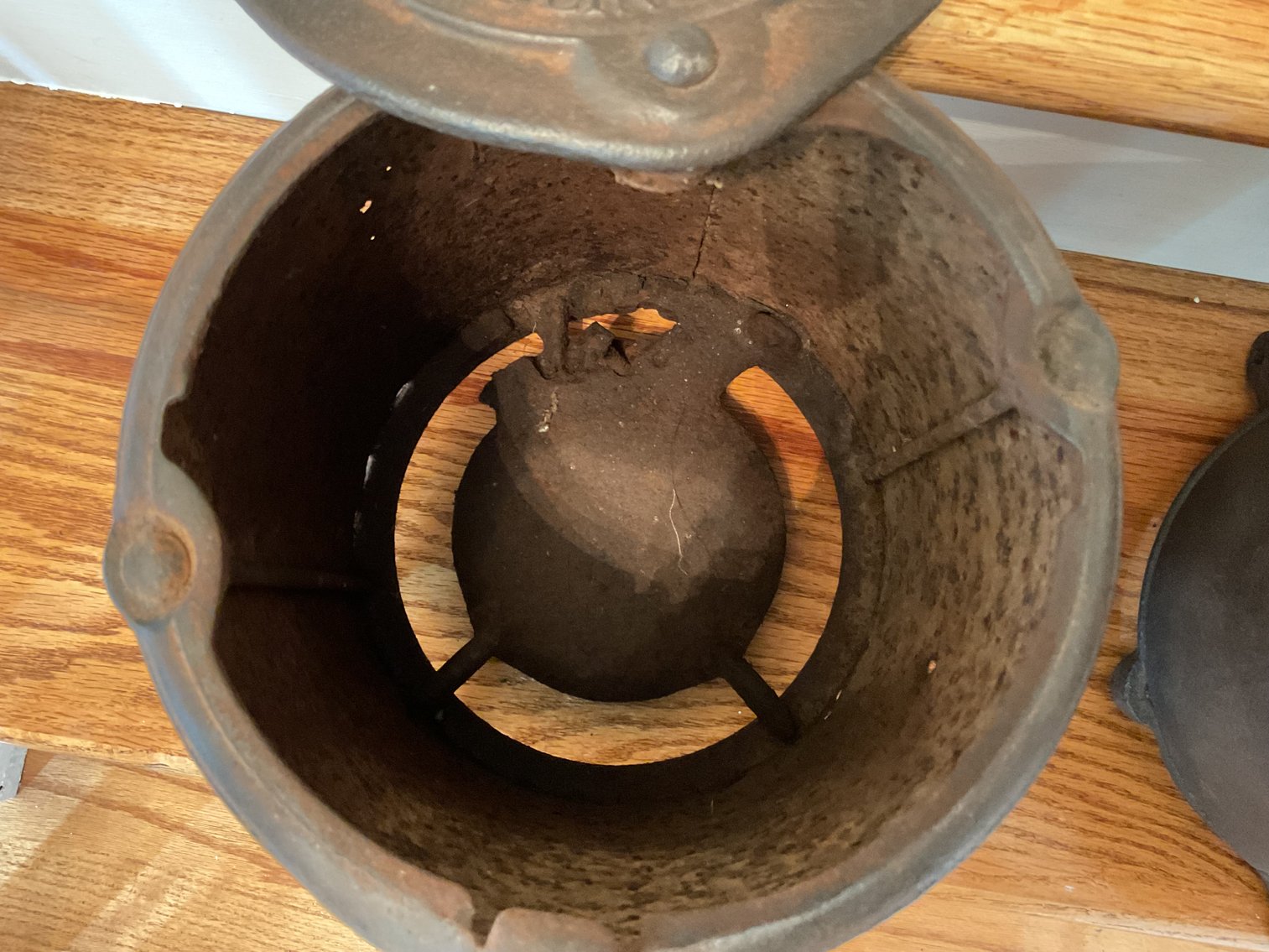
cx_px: 634
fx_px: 1063
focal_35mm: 29
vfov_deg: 48.2
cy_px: 476
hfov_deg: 61.7
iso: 500
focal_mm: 3
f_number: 1.8
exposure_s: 1/24
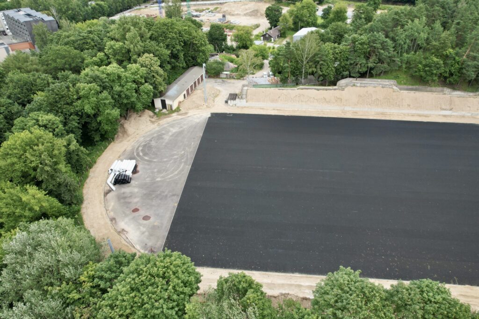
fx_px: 293
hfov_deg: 78.6
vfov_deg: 57.2
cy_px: 160
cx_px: 240
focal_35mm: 22
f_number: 2.8
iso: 140
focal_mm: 8.38
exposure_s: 1/350
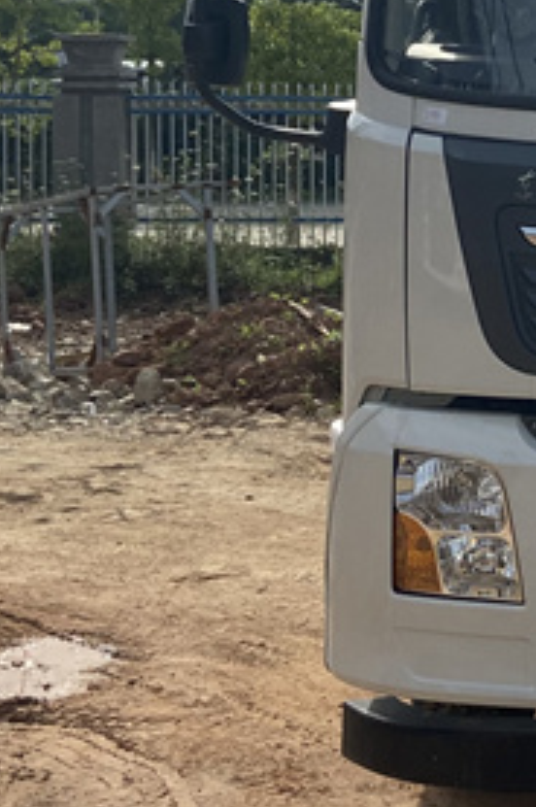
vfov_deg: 22.8
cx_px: 769
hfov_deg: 14.6
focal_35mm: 88
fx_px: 1970
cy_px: 170
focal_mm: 4.25
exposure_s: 1/6803
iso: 32
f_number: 1.8
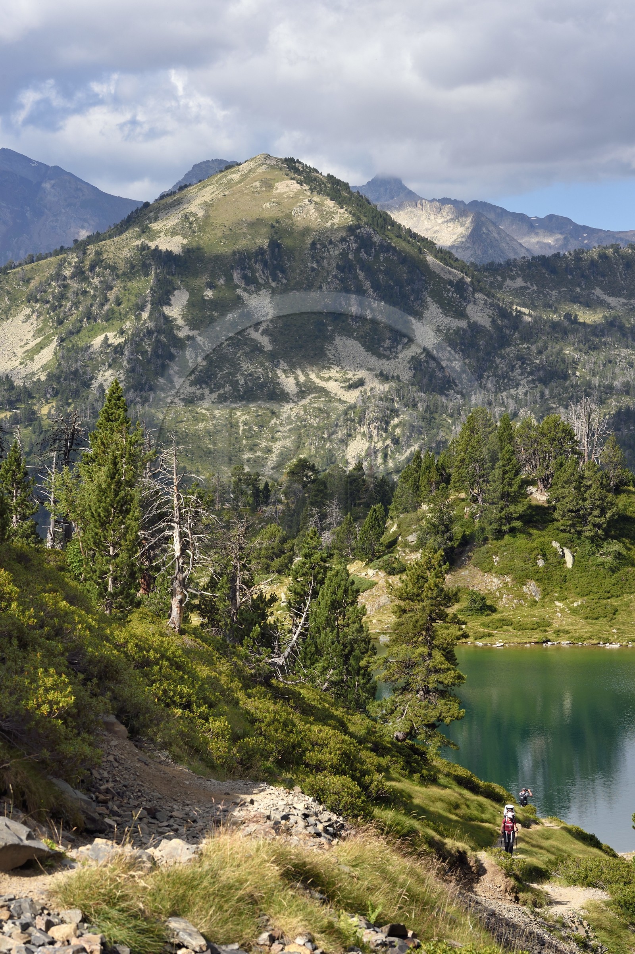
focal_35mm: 85
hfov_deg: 16.1
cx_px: 318
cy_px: 477
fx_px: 2251
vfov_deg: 23.9
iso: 200
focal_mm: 85
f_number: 11
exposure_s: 1/200
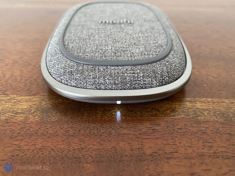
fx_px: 177
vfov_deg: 53.1
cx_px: 118
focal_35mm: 26
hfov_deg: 67.3
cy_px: 88
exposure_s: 1/40
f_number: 1.8
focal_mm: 4.25
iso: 500
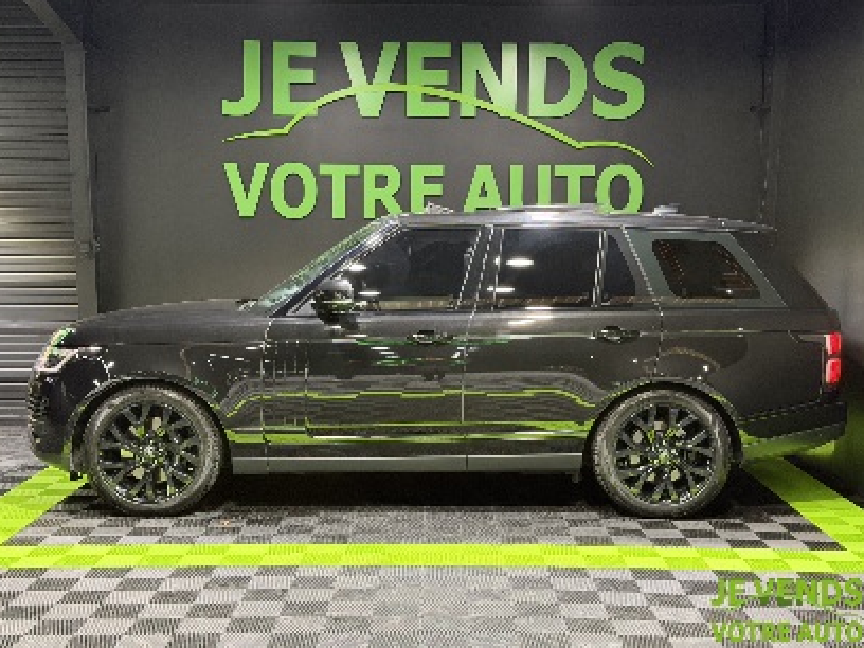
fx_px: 1223
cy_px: 328
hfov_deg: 38.9
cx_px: 434
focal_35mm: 49
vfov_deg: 29.7
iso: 250
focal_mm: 6.76
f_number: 1.78
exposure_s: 1/50
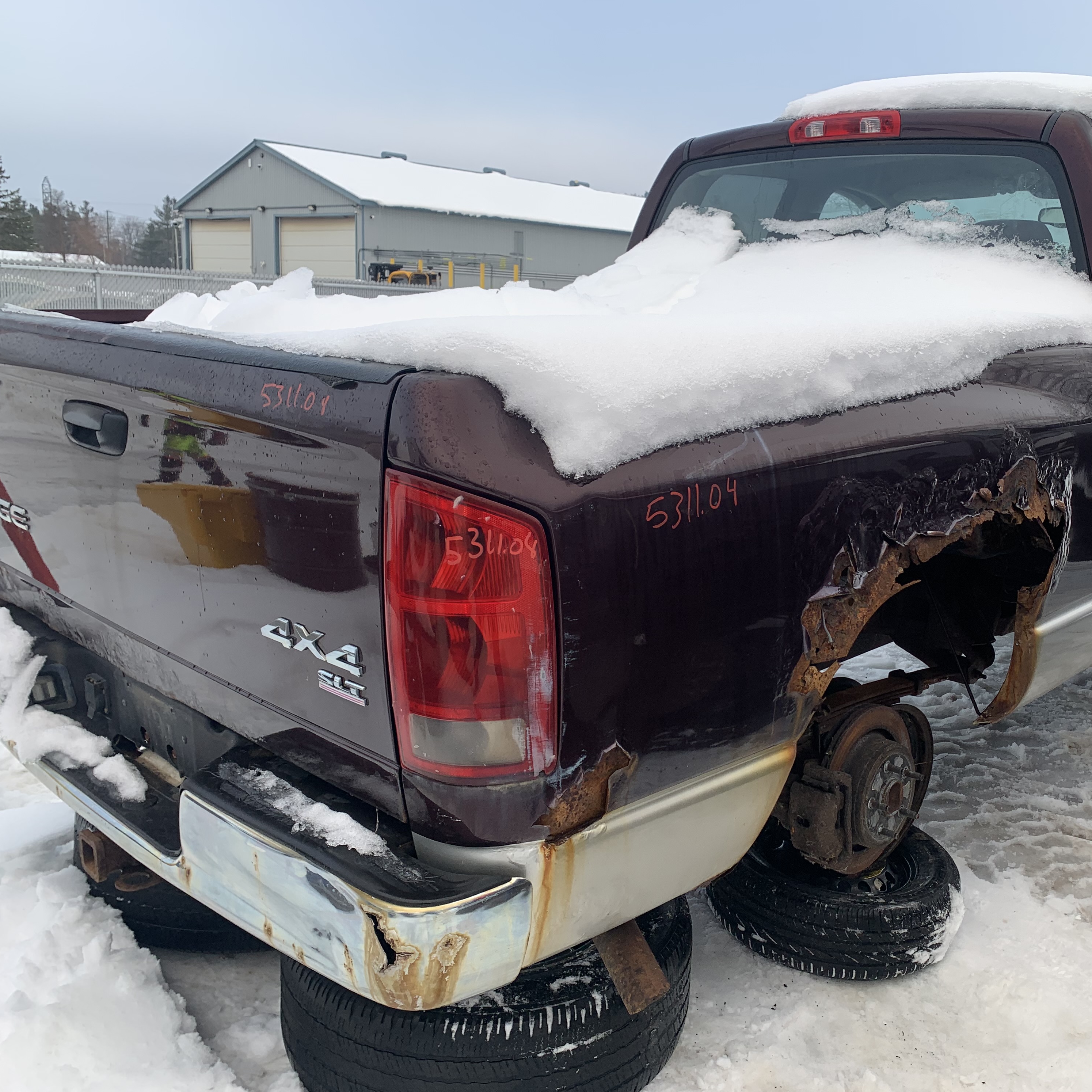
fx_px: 1106
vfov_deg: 52.5
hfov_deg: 51.9
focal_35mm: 31
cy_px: 551
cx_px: 688
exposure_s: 1/167
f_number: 1.8
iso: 25
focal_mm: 4.25
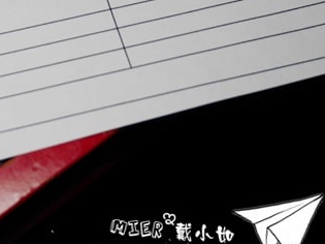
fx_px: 676
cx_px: 0
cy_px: 35
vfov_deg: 20.1
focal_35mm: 72
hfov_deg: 25.7
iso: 400
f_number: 4
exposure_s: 1/125
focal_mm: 17
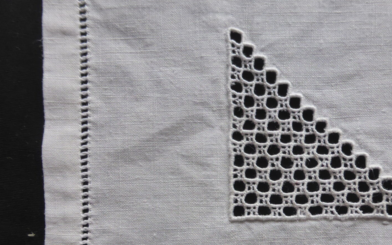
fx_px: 395
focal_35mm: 37
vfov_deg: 33.0
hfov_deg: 51.3
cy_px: 212
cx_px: 275
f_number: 3.3
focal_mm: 4.3
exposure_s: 1/60
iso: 250
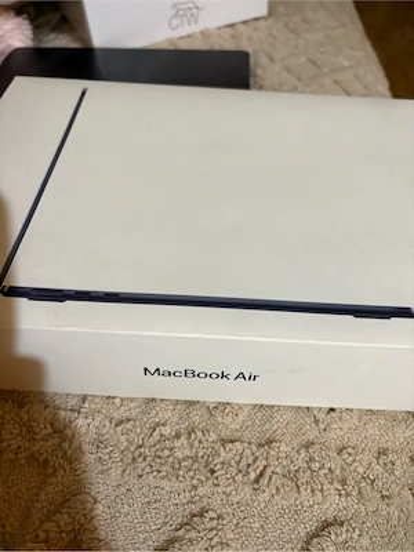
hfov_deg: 53.1
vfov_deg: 67.3
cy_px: 276
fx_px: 415
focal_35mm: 26
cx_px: 207
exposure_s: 1/50
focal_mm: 5.96
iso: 320
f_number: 1.6
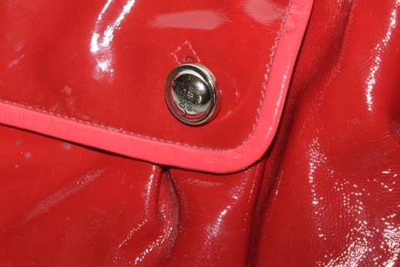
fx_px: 1766
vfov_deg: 8.6
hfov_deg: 12.9
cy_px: 68
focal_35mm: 159
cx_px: 89
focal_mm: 55
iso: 800
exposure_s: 1/100
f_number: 5.6
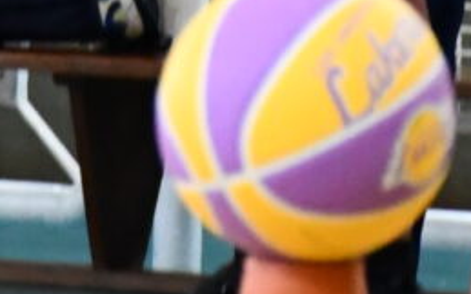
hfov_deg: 1.8
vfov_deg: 1.1
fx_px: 15253
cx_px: 111
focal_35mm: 1188
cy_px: -572
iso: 3200
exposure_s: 1/125
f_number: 5.6
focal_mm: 105
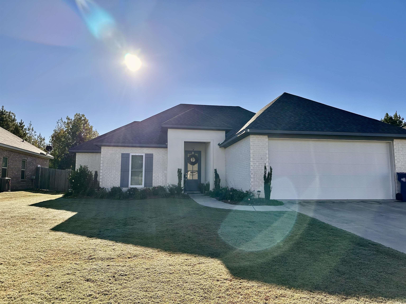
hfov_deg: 71.6
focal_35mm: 24
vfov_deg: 56.8
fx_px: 281
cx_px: 203
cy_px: 152
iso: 80
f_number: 1.78
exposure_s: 1/6623
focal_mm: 6.86
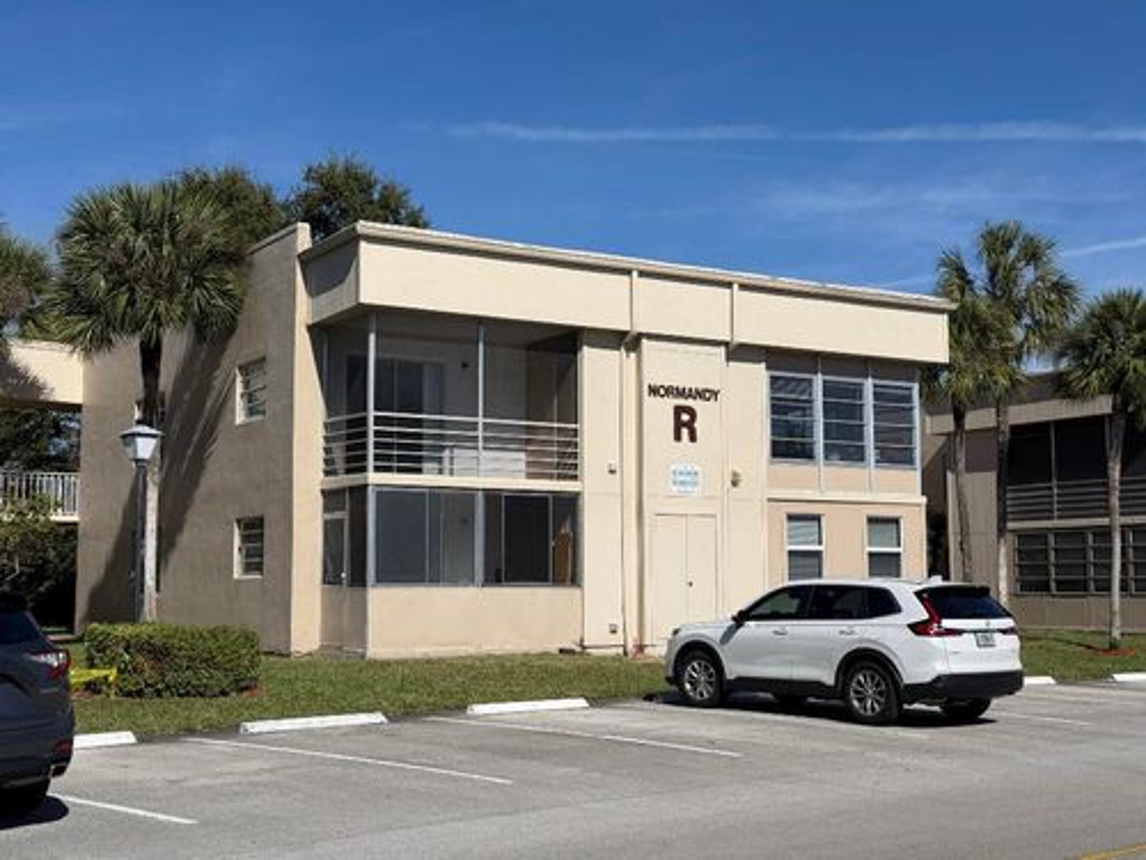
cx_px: 573
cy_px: 430
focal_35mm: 48
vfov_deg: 30.3
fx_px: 1589
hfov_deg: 39.7
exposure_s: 1/11364
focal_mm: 6.76
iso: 80
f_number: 1.78
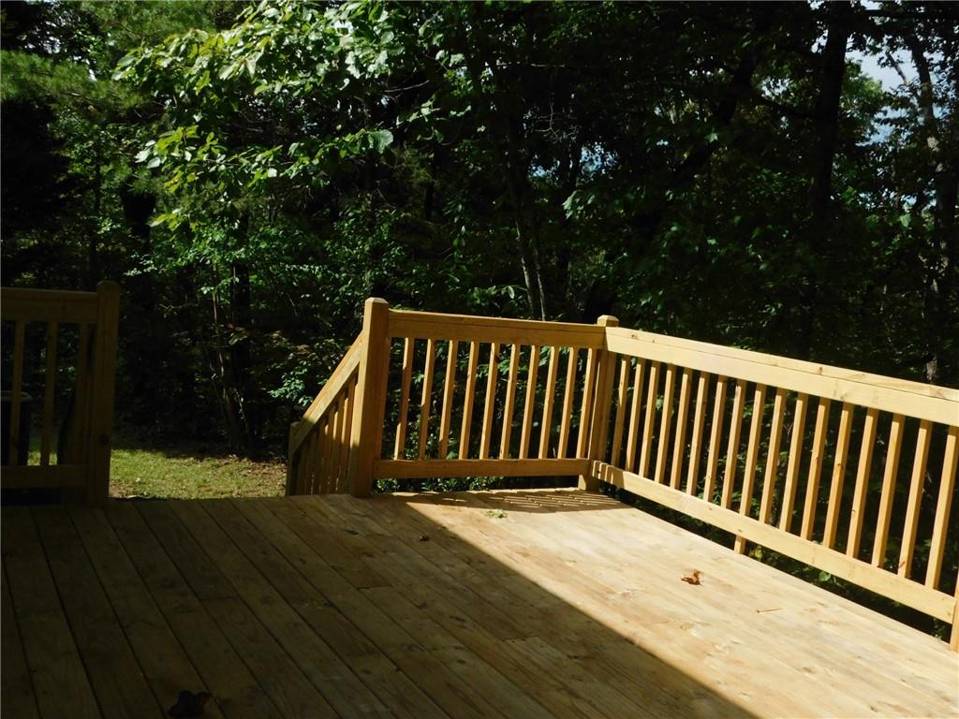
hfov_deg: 51.4
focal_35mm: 36
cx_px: 480
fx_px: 997
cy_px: 360
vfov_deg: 39.7
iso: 400
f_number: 7
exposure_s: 1/800
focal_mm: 6.3
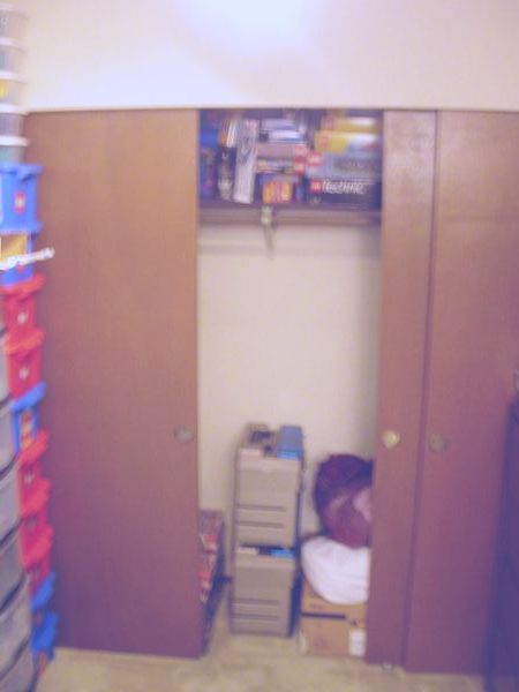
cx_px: 260
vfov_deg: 50.1
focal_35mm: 37
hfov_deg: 38.7
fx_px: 740
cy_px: 346
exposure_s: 1/1.3
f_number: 2.7
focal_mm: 5.6
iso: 200
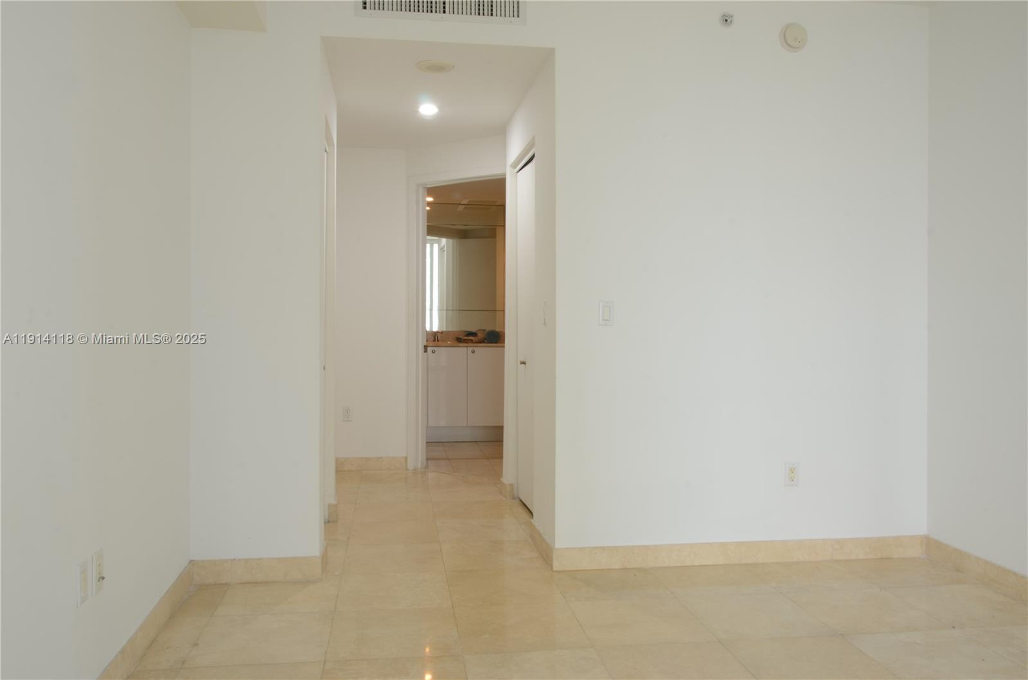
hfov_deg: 67.5
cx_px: 514
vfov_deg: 47.7
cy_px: 340
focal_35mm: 27
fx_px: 769
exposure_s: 1
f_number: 16
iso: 100
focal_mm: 18
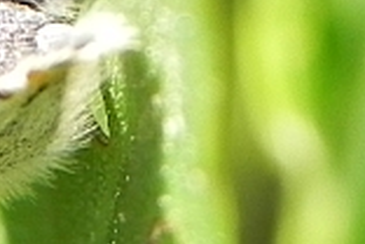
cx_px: -285
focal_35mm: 648
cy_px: -42
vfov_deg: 2.1
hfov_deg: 3.2
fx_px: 6569
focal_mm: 16.9
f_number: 4
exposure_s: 1/225
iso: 160
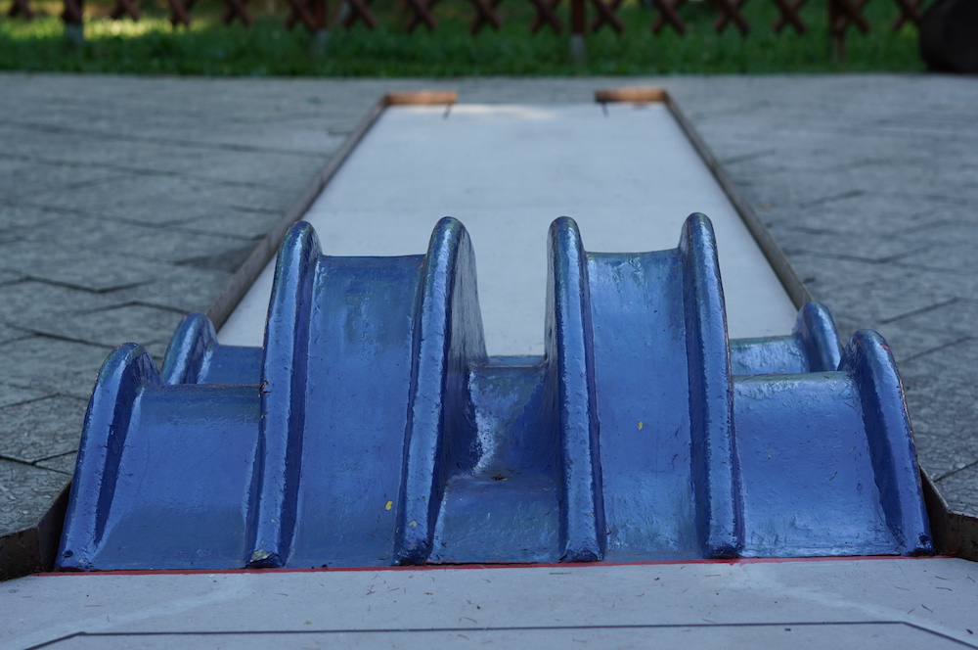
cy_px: 325
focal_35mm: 75
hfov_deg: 27.0
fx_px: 2035
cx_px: 489
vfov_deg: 18.1
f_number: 4
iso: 125
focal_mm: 50
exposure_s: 1/160
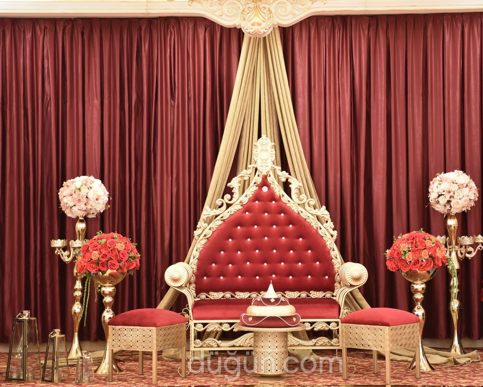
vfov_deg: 19.4
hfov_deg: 24.1
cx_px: 265
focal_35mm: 79
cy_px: 194
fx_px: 1130
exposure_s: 1/40
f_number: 2.8
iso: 1600
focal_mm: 70
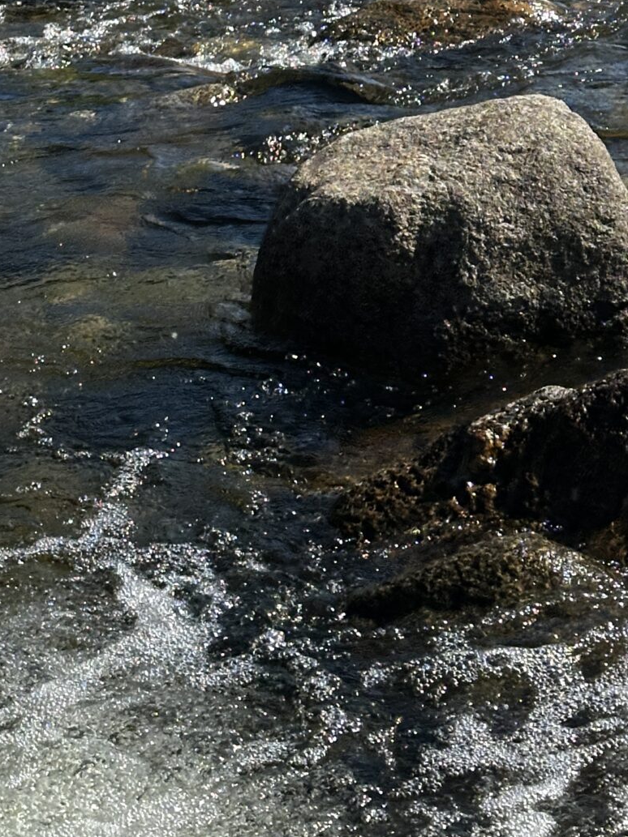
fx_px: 2880
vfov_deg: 15.9
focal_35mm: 119
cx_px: 450
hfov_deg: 12.4
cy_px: -177
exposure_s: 1/2114
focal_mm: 6.86
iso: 64
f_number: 1.78
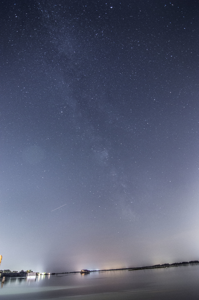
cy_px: 150
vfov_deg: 95.0
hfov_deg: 71.9
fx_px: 137
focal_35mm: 16
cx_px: 100
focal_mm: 11
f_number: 2.8
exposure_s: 25
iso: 1600
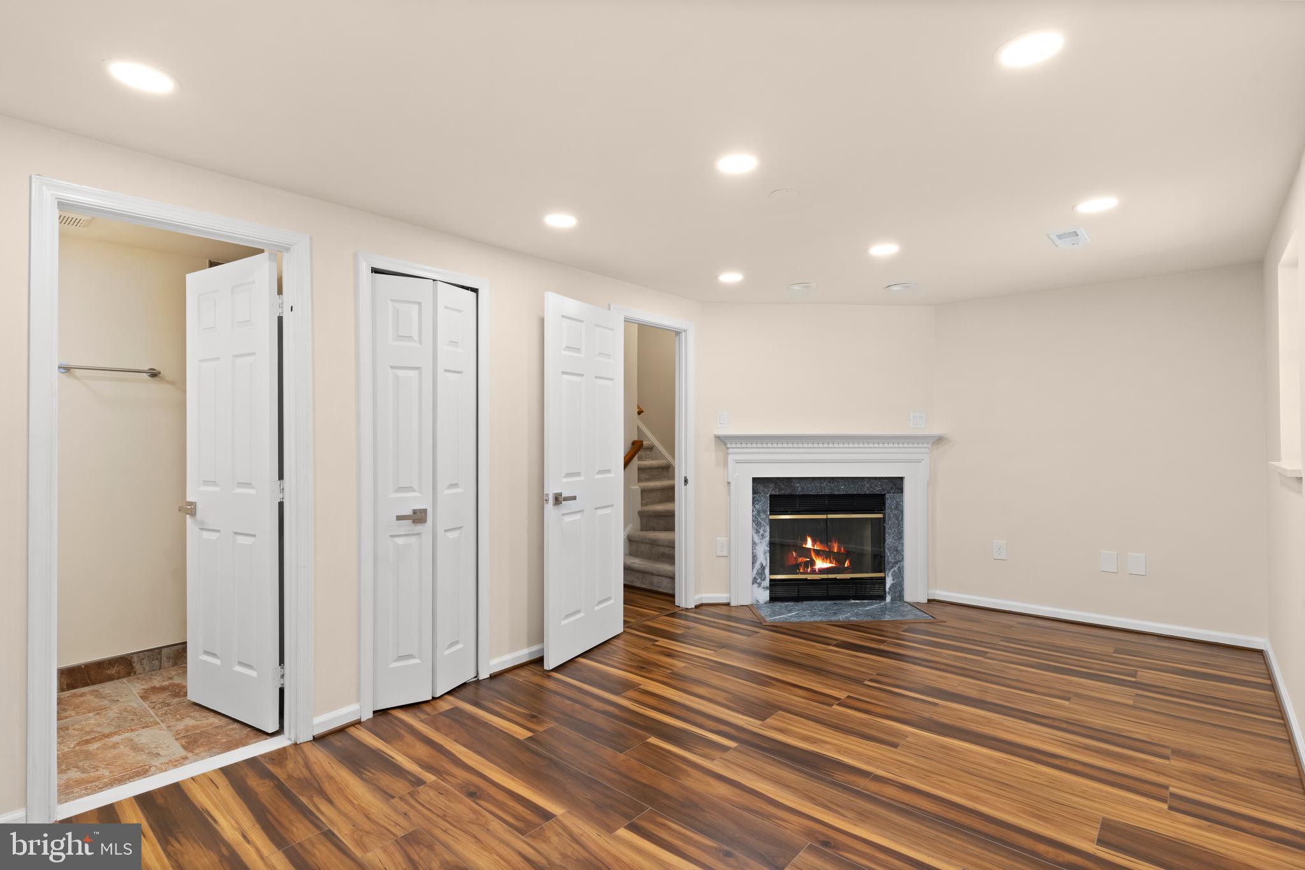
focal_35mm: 17
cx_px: 652
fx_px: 616
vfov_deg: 70.4
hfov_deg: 93.3
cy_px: 435
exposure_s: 1/8
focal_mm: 17
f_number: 9
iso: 640
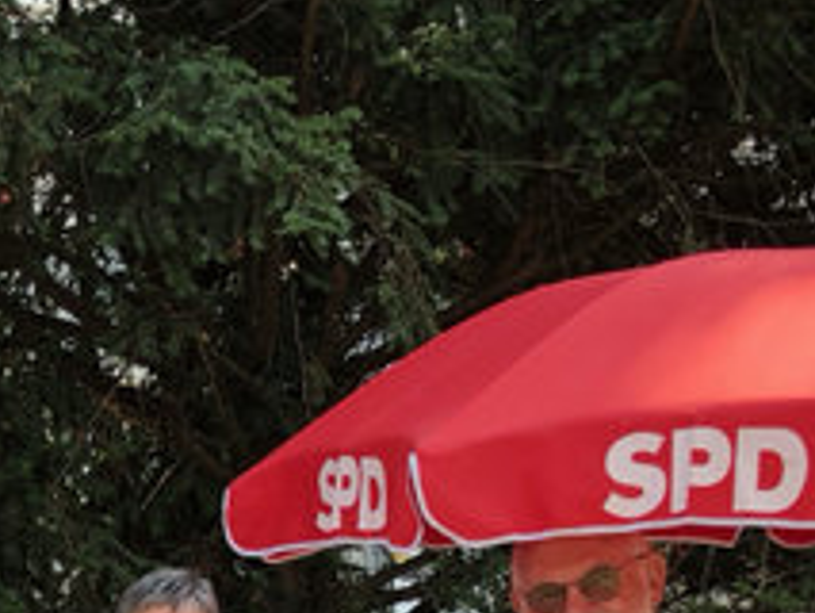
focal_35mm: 105
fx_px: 2474
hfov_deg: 18.0
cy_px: 985
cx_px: -99
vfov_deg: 13.1
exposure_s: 1/174
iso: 20
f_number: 1.8
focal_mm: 3.99
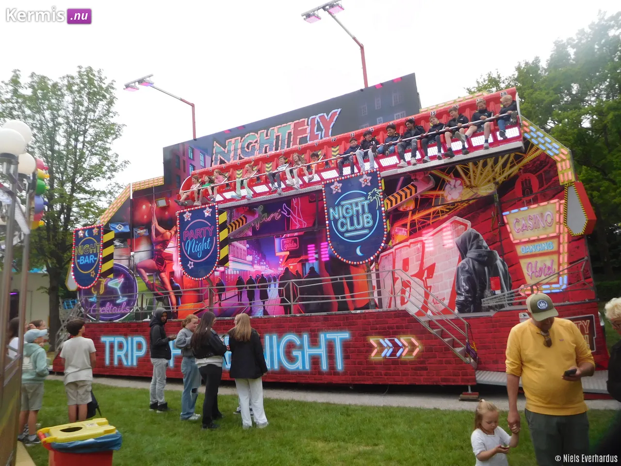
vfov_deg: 54.9
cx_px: 310
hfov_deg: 69.4
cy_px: 233
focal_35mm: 25
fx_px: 448
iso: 125
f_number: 3.4
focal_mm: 4.5
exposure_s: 1/640
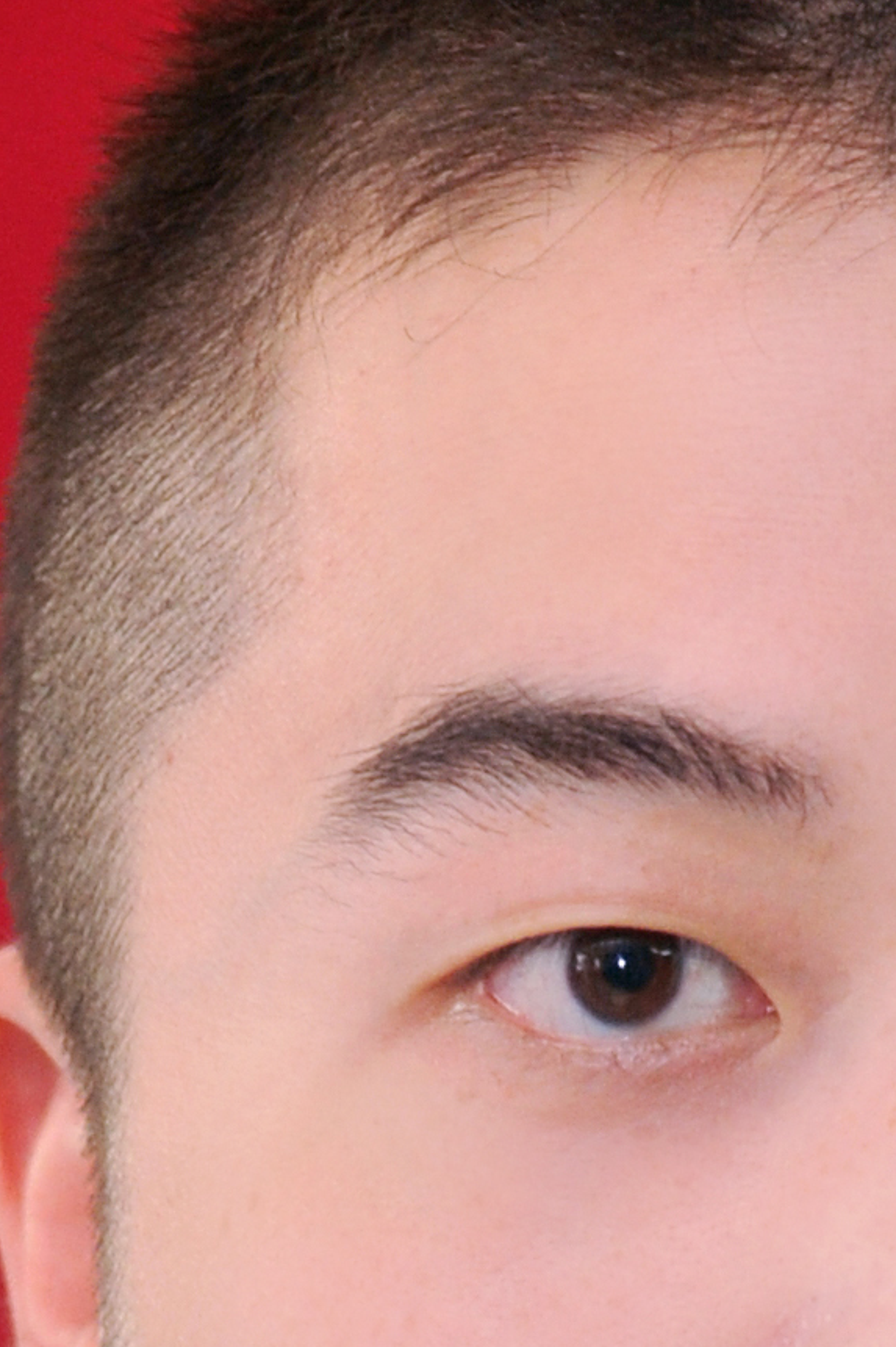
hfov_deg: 2.2
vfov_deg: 3.3
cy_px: 2187
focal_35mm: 618
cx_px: 804
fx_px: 23098
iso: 1000
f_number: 4.5
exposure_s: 1/60
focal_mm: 125
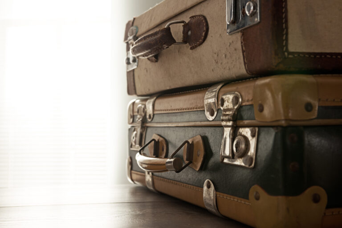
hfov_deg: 39.6
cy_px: 114
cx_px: 171
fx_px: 475
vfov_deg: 27.0
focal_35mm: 50
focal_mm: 50
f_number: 9
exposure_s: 1/125
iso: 100
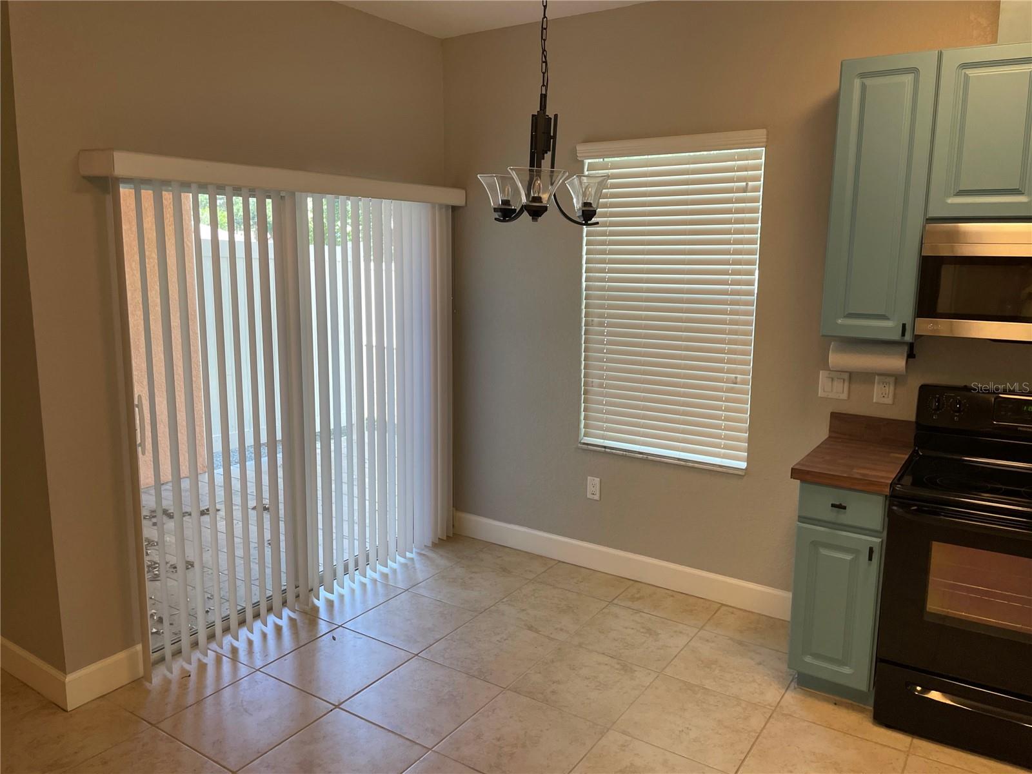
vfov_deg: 53.1
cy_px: 387
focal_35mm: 26
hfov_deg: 67.3
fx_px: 775
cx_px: 516
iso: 125
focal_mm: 4.2
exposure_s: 1/120
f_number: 1.6
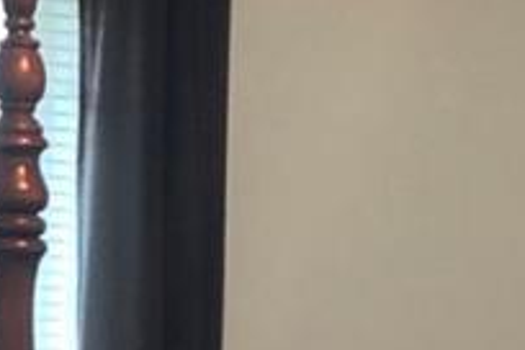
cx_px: 121
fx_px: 3121
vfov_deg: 6.2
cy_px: 818
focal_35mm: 214
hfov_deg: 9.6
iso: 50
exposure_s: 1/15
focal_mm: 3.99
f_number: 1.8
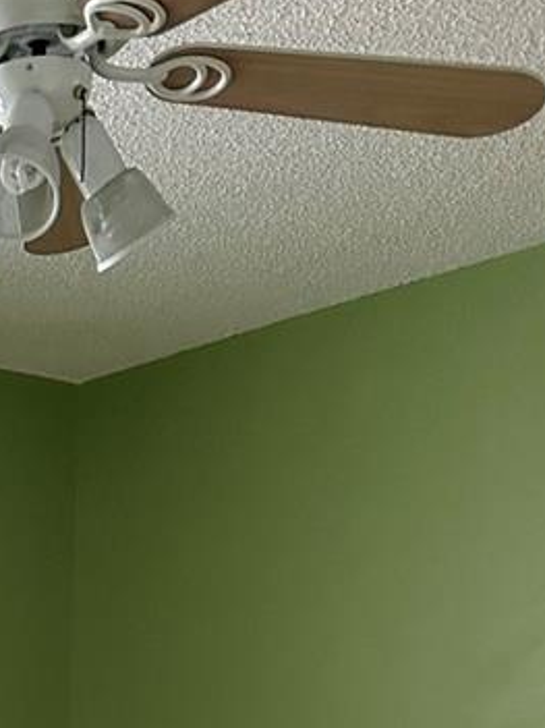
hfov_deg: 16.7
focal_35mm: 82
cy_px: 1232
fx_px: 1722
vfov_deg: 19.3
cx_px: -216
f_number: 1.78
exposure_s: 1/60
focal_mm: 6.86
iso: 800
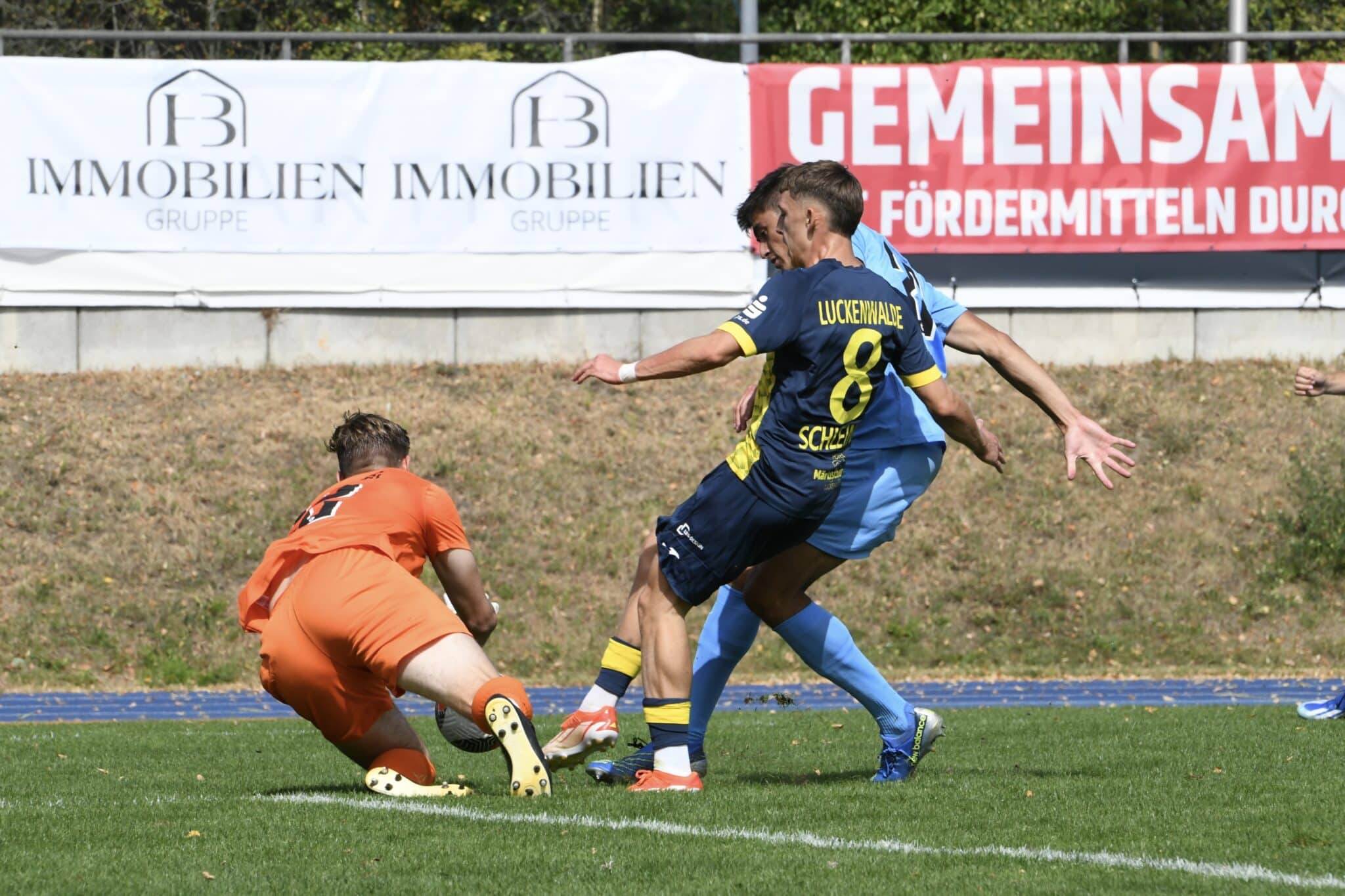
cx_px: 672
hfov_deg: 5.9
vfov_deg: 3.9
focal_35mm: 350
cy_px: 448
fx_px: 13074
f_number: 16
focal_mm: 350
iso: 2000
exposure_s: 1/1600
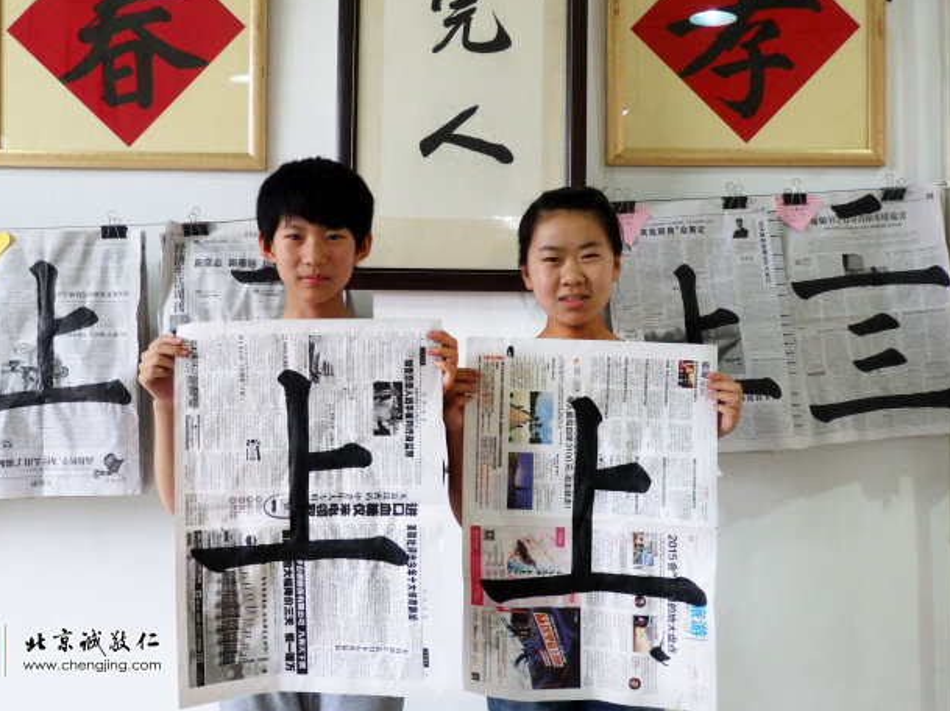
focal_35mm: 34
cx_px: 423
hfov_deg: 53.9
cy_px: 319
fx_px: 933
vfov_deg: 41.7
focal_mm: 5.5
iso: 320
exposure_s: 1/60
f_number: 3.3
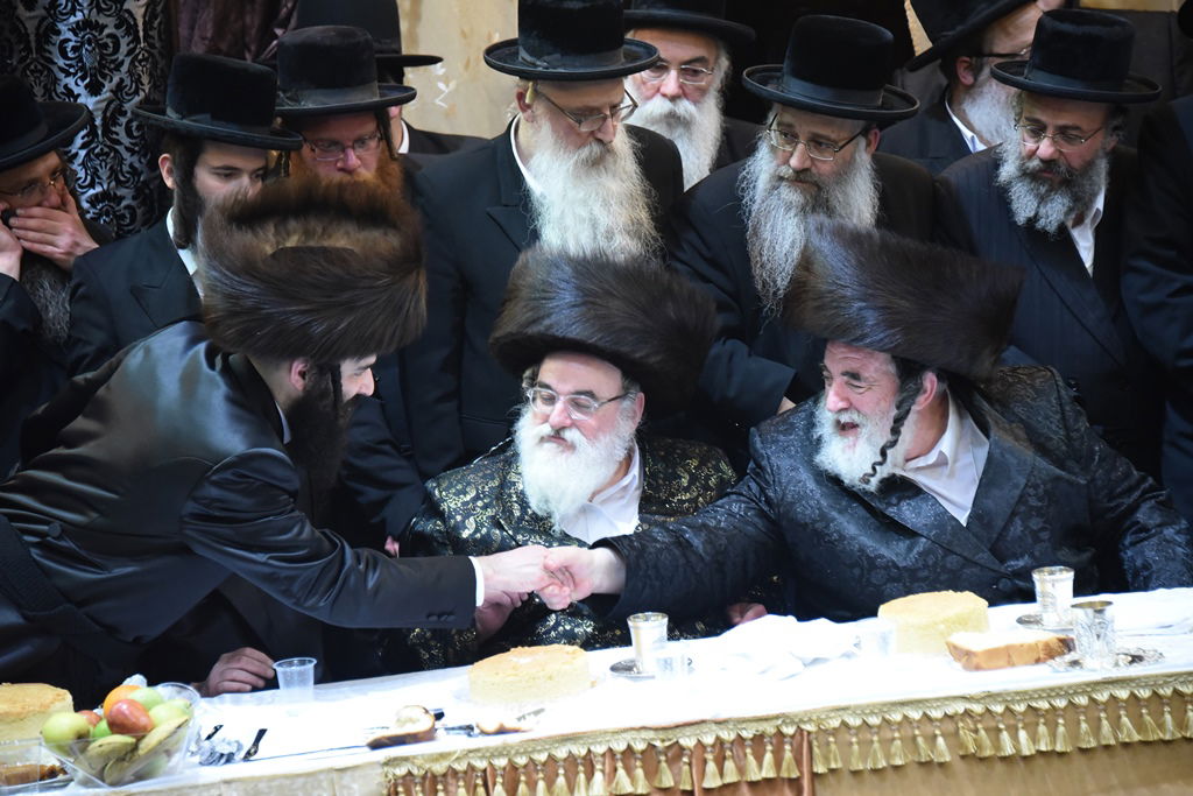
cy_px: 398
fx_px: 5303
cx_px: 596
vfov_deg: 8.6
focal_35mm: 160
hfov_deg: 12.8
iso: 4000
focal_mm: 160
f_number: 5.6
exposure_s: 1/80
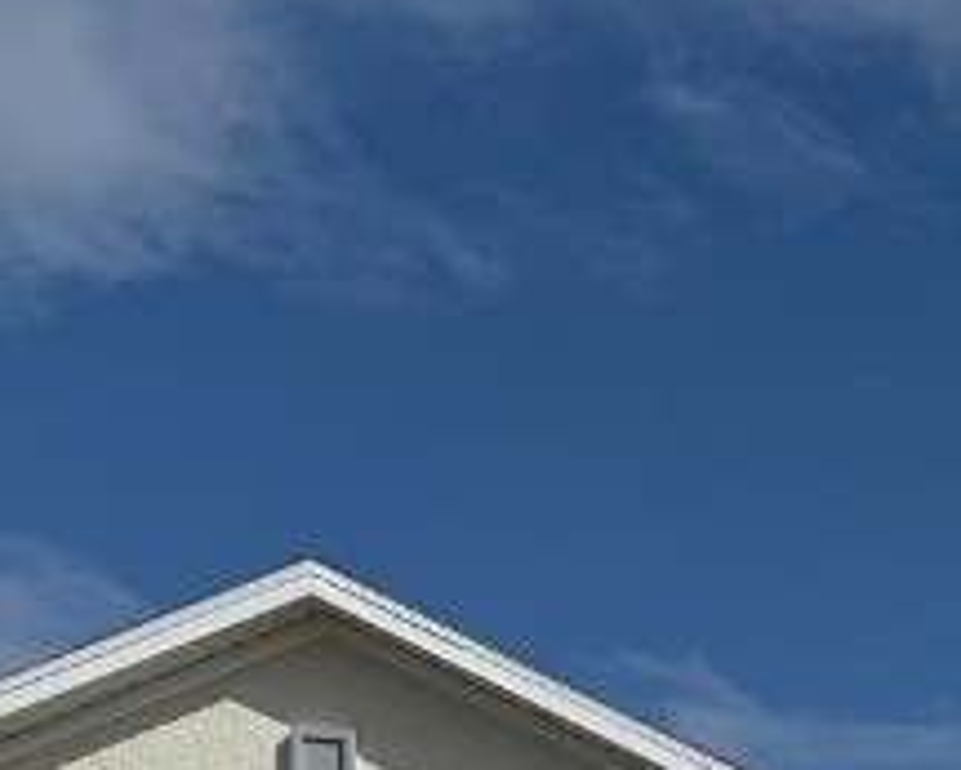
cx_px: 1566
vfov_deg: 12.0
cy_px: 1669
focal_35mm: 111
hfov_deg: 15.5
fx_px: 3158
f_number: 1.78
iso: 80
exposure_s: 1/10309
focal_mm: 6.76
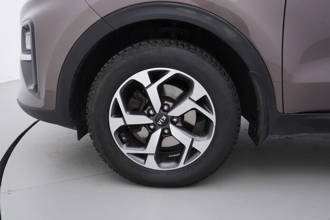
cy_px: 110
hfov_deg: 53.1
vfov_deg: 36.9
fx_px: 330
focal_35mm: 36
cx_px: 165
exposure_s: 1/60
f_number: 3.5
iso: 125
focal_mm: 24
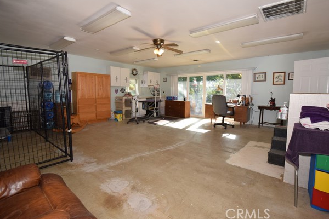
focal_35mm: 16
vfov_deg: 73.7
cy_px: 105
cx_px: 172
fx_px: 146
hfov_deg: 96.7
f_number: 5.6
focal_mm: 10
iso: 250
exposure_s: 1/125
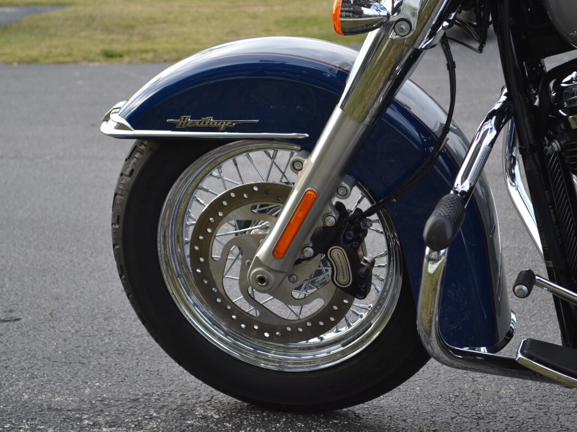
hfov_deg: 21.9
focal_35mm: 90
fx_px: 1492
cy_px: 216
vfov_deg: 16.5
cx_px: 262
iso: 280
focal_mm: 55
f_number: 5.6
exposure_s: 1/125
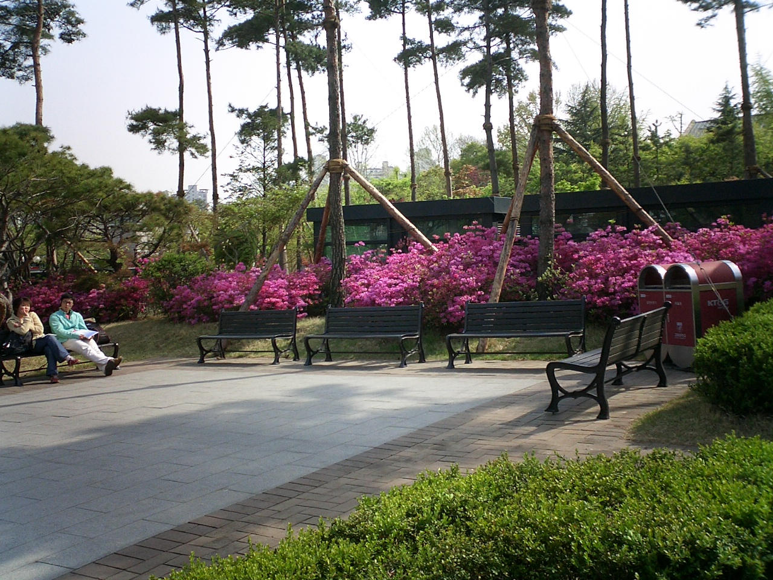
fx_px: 826
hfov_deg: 50.1
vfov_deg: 38.7
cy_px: 290
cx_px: 386
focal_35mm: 37
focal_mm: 5.6
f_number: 3.5
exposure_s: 1/640
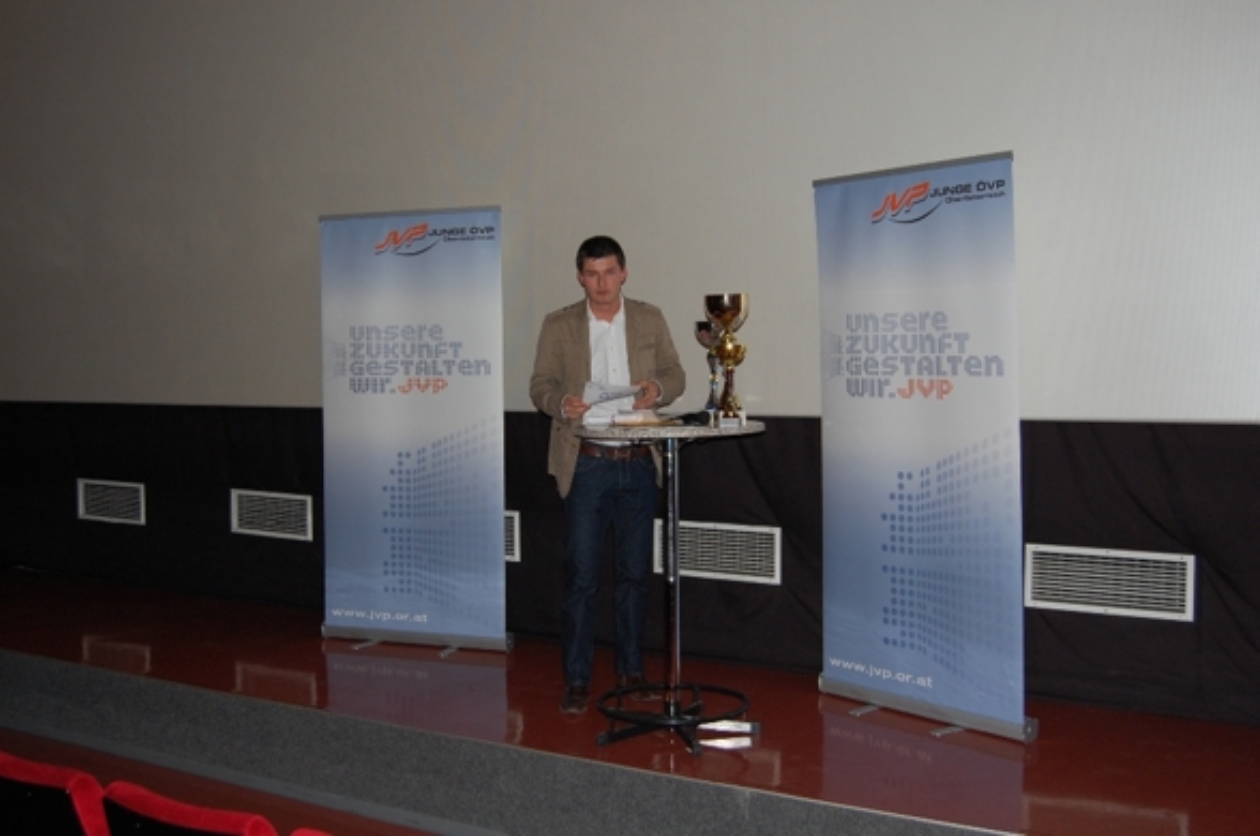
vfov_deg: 34.1
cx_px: 630
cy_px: 418
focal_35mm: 39
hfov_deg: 49.6
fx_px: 1363
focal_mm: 26
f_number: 4.2
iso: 400
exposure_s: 1/60
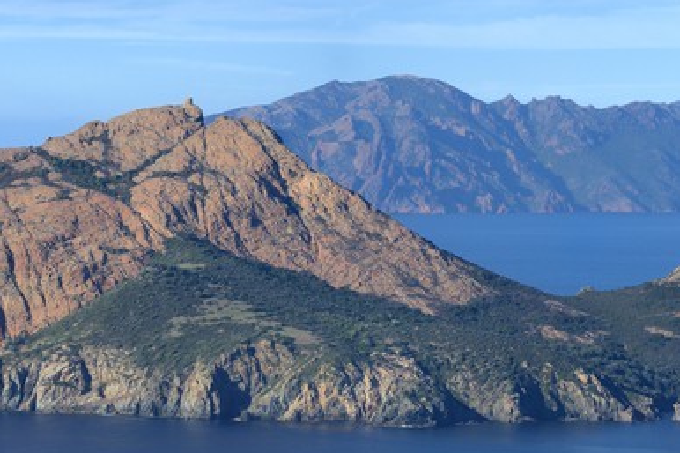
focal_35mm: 196
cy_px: 240
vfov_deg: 7.0
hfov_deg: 10.5
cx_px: 354
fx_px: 3700
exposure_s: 1/1000
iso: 400
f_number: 11
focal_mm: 180
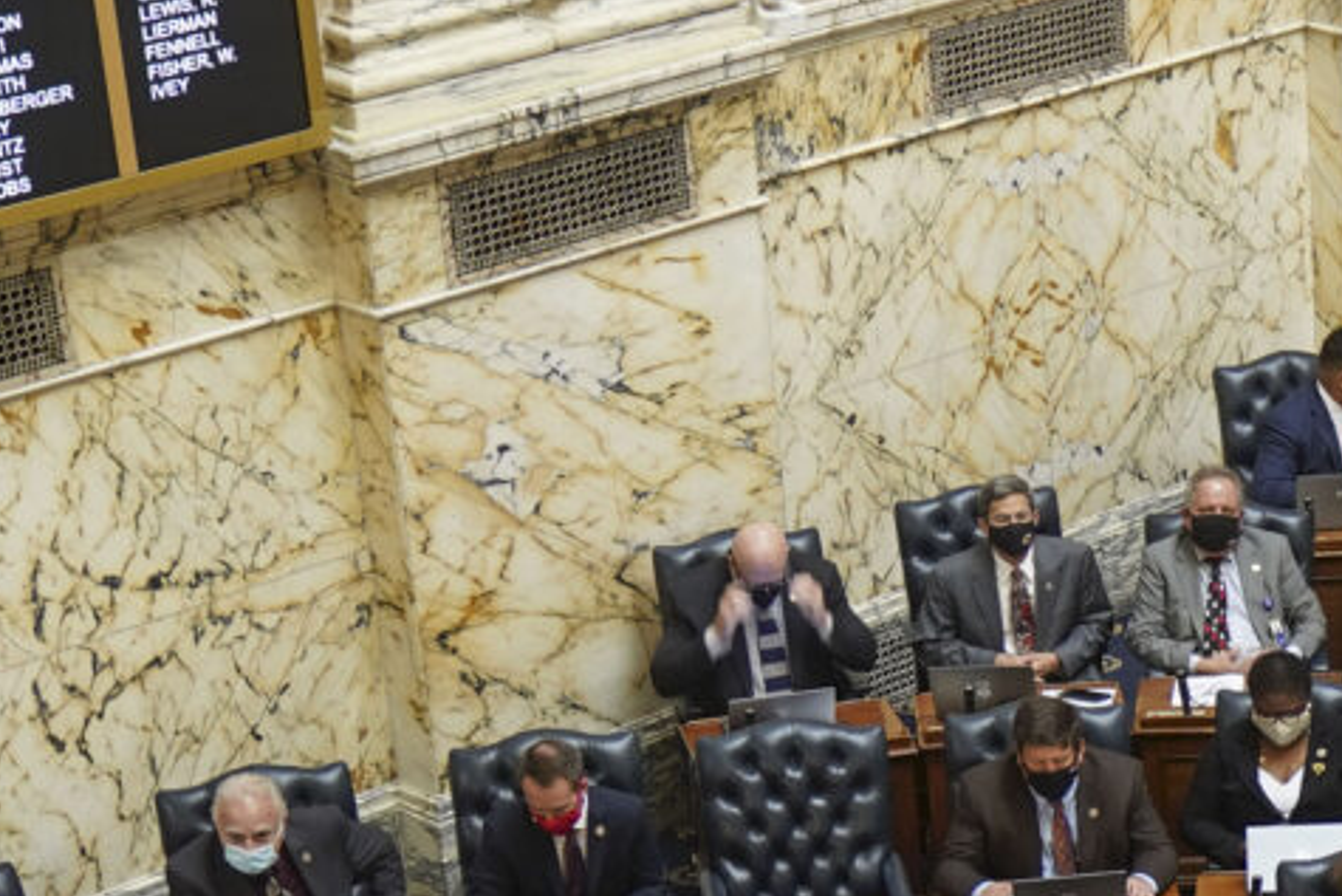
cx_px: 2215
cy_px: 906
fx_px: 4661
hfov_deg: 14.8
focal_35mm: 125
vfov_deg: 10.9
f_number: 2.8
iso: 400
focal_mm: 29
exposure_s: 1/15
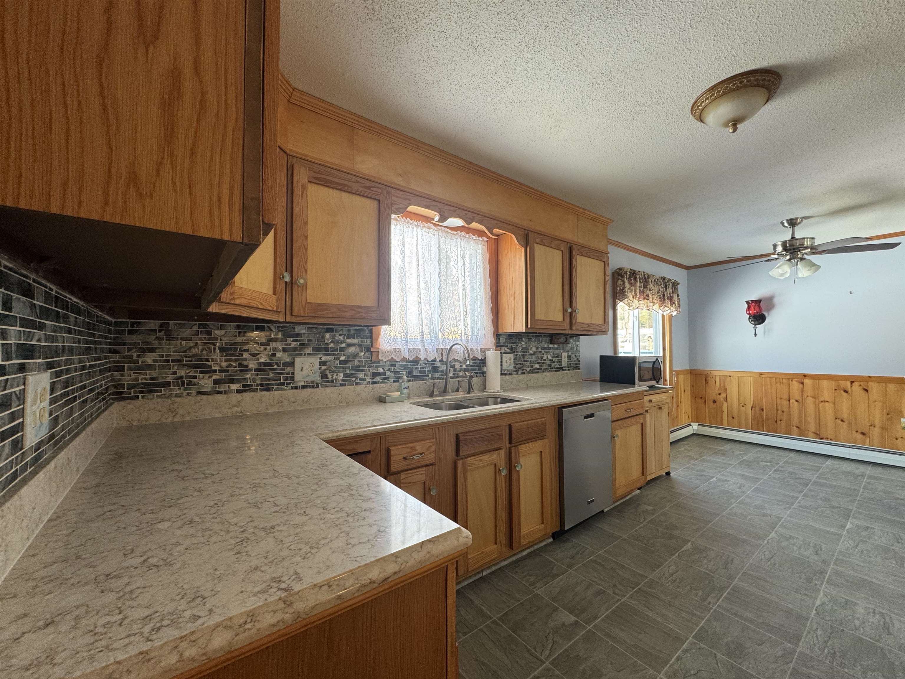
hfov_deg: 102.1
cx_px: 452
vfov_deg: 85.7
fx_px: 366
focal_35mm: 14
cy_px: 340
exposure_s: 1/99
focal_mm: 2.22
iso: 125
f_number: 2.2
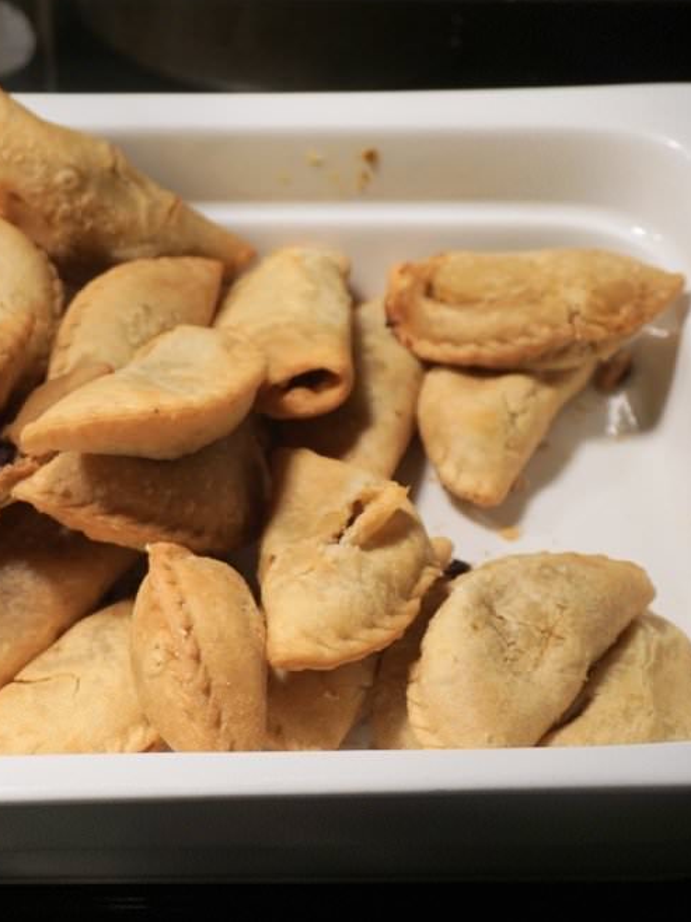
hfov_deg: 18.6
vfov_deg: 24.7
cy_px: 455
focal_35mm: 79
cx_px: 210
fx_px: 2104
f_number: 5.6
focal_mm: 36
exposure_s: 1/160
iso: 500
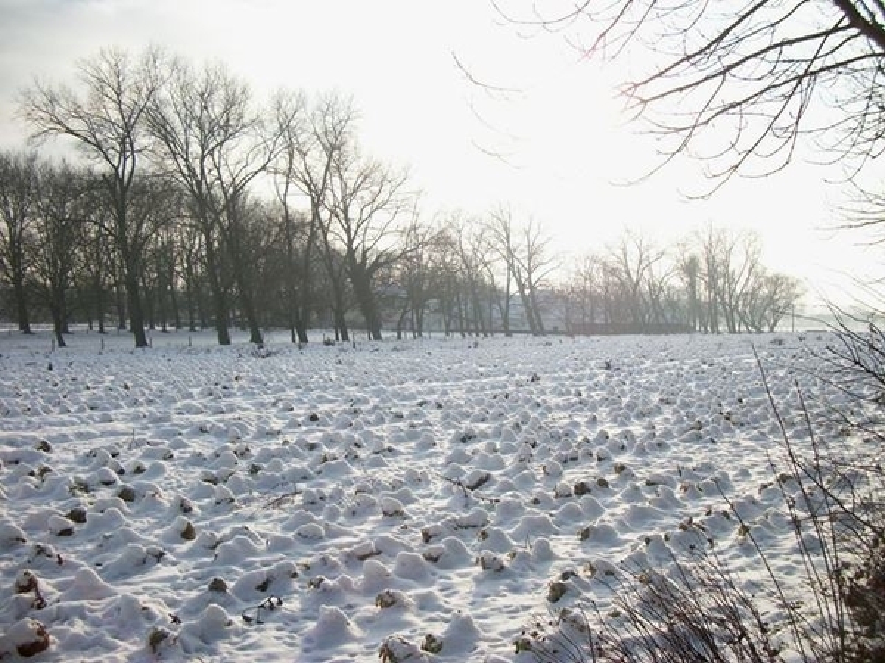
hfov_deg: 56.8
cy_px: 332
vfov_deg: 44.2
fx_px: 818
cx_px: 442
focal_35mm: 32
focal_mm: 5.7
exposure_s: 1/160
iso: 80
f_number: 8.8
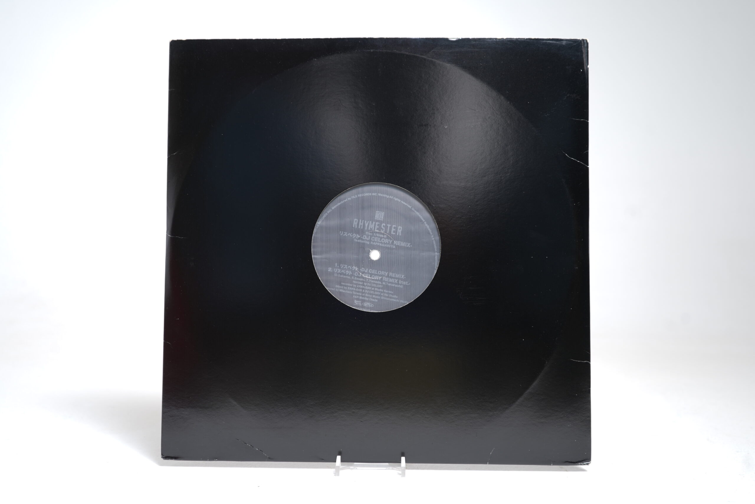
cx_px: 378
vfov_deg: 40.0
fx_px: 692
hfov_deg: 57.2
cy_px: 252
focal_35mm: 33
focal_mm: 33
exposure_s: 1/3
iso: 64
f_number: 5
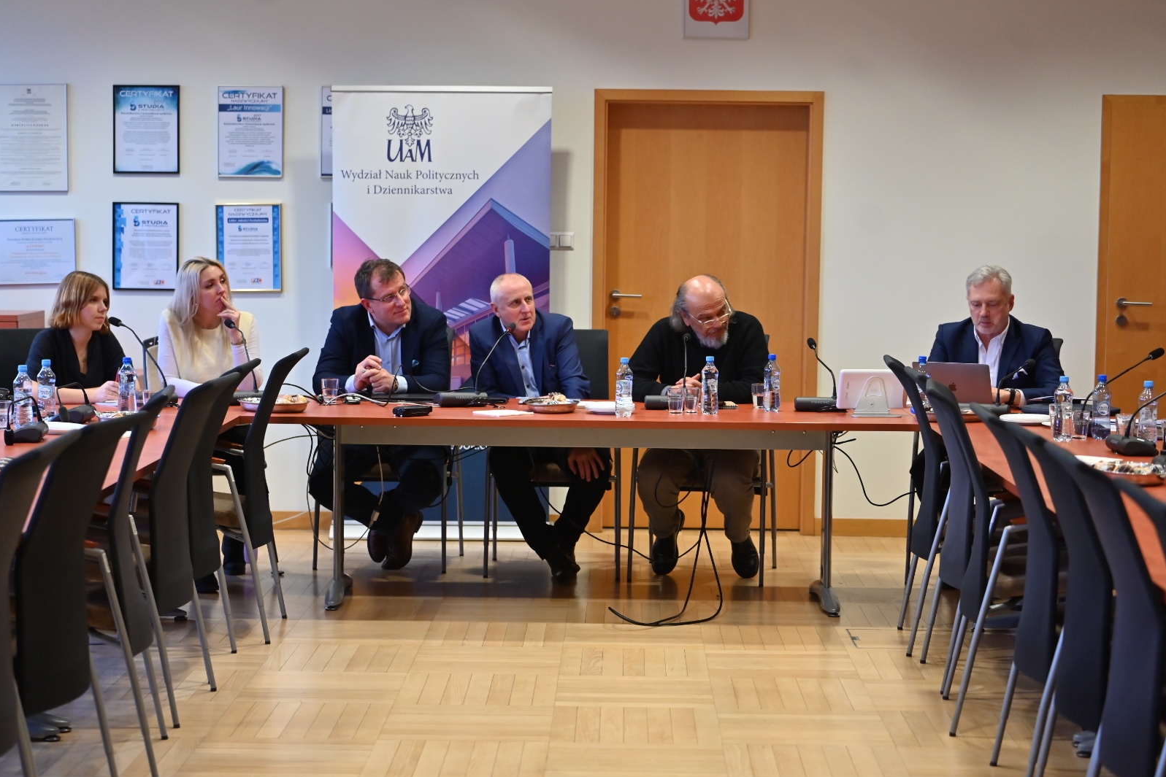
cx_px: 588
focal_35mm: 71
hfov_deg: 28.5
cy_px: 393
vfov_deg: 19.2
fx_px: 2300
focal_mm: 70
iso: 1250
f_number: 2.8
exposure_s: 1/160
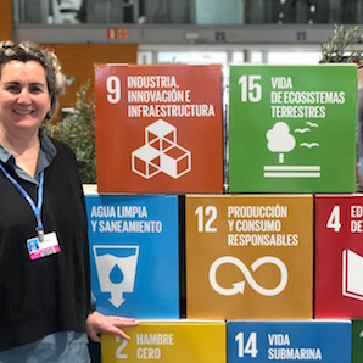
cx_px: 240
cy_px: 227
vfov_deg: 22.4
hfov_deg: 22.4
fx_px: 914
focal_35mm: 77
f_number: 2.4
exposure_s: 1/33
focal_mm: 6
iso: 125
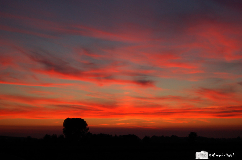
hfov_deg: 29.9
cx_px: 121
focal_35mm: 68
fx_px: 453
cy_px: 80
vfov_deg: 20.1
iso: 400
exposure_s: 1/125
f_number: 5.6
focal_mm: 45
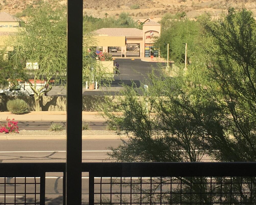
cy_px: 71
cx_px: 57
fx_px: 636
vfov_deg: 18.2
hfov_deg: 22.5
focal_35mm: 84
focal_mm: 4.15
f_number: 2.2
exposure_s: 1/761
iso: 25
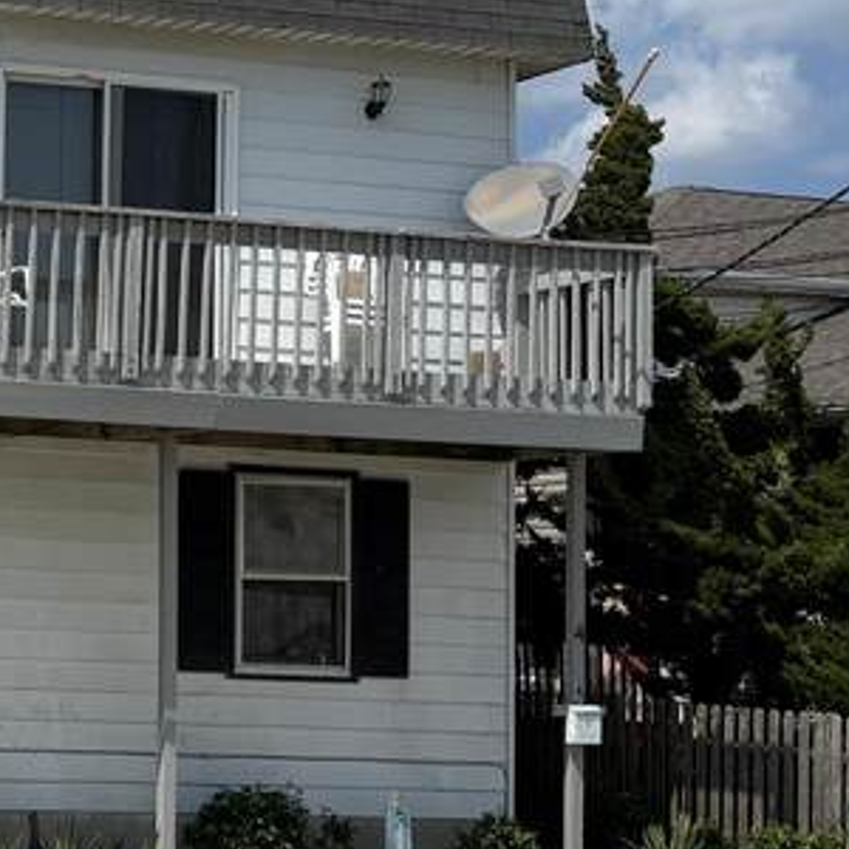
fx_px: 2719
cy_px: 340
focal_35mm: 98
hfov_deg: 16.5
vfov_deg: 17.7
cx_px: -348
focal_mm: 5.96
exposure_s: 1/6993
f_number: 1.6
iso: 50
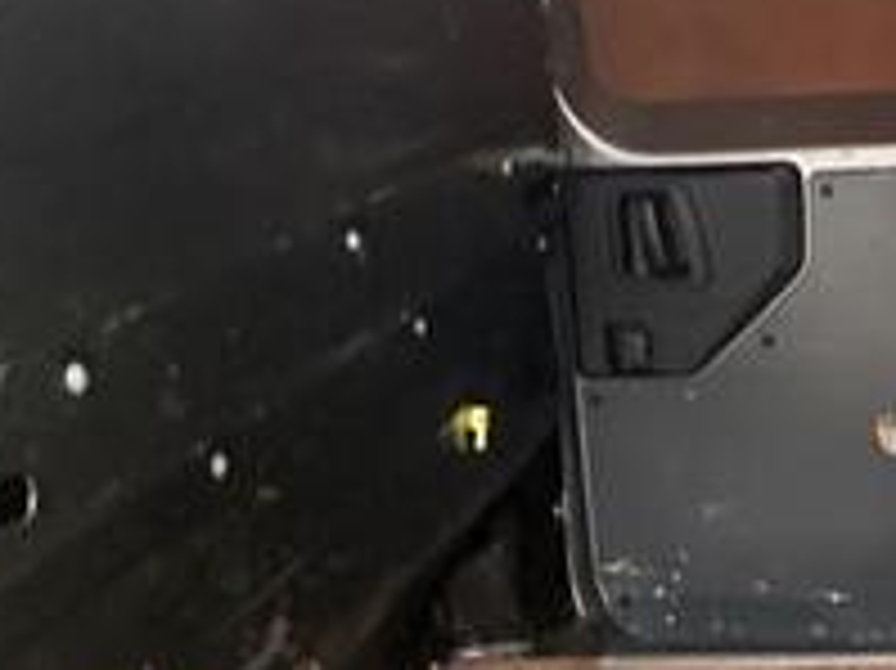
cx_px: 941
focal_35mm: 63
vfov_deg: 23.0
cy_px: 508
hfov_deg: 28.4
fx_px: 1630
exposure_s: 1/60
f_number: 2.2
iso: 800
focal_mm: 2.22
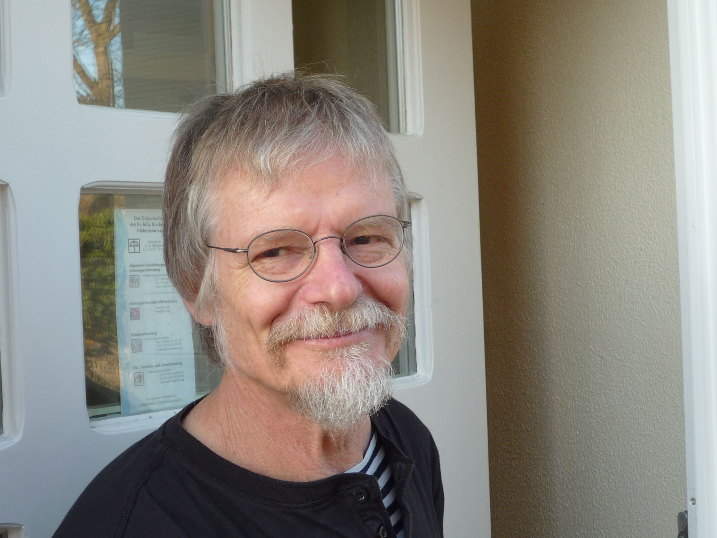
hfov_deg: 30.7
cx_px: 358
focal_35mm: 63
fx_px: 1305
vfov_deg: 23.3
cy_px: 269
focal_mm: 7.8
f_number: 4.3
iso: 100
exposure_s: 1/60
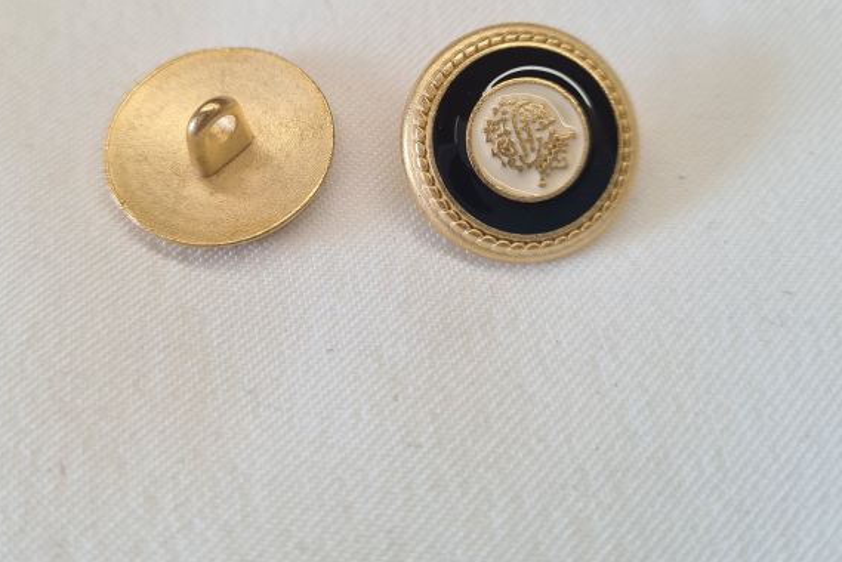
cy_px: 157
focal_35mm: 38
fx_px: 889
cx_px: 345
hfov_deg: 50.4
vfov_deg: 34.5
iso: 50
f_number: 1.8
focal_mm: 5.4
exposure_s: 1/260
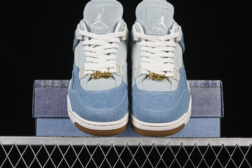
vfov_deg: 18.2
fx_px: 525
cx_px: 126
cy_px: 84
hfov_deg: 27.0
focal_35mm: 75
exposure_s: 1/80
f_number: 8
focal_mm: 50
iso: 160
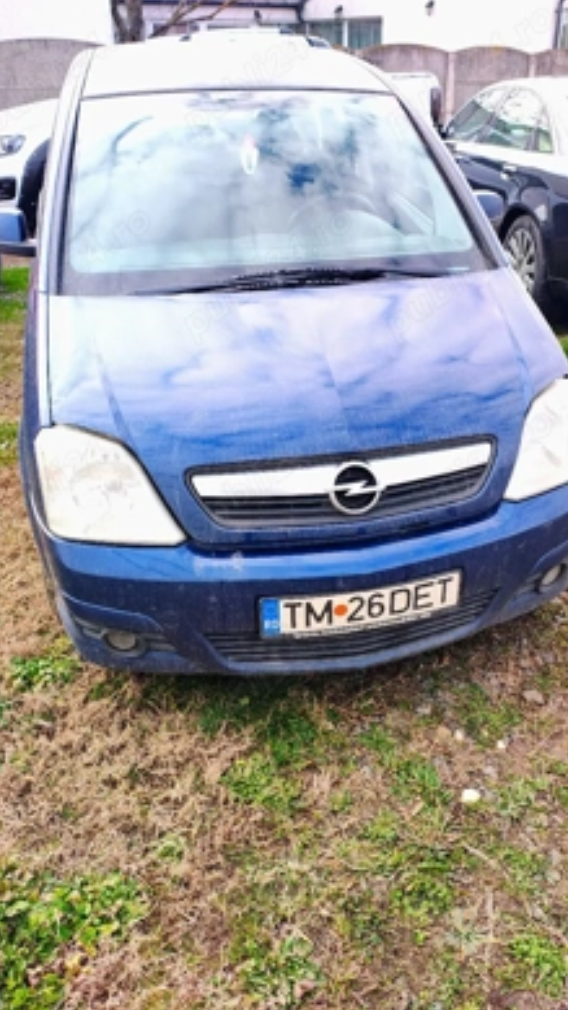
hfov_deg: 41.4
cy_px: 506
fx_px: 749
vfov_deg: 67.9
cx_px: 319
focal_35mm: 28
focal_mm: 5.89
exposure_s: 1/323
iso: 100
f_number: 1.4
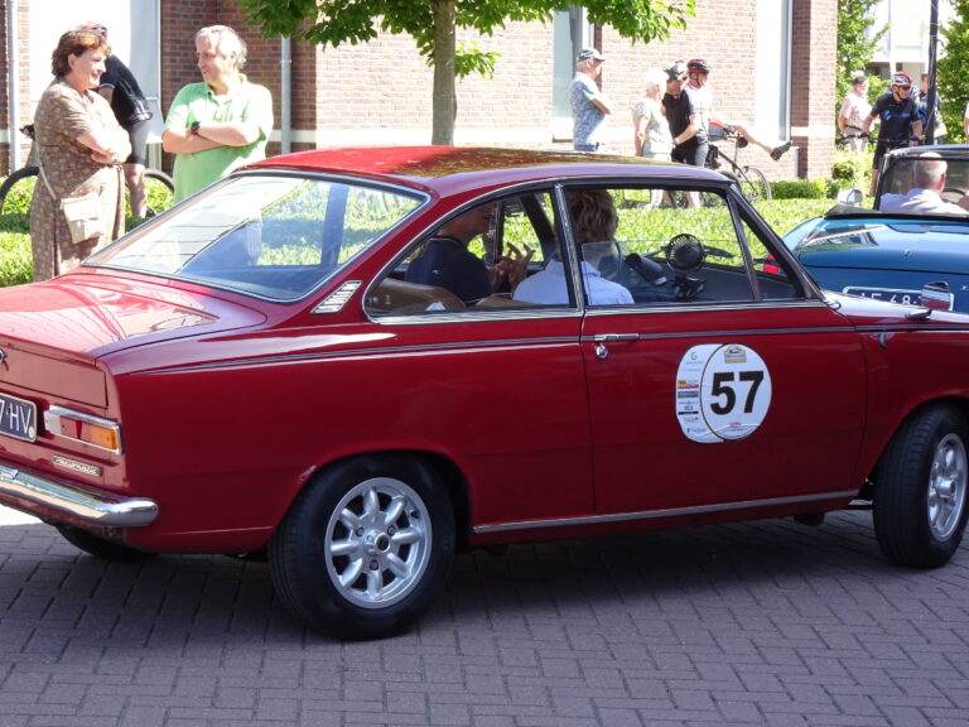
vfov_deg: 16.8
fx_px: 2463
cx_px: 484
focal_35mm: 88
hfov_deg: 22.3
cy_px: 364
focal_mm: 14.99
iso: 100
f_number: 5
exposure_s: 1/100
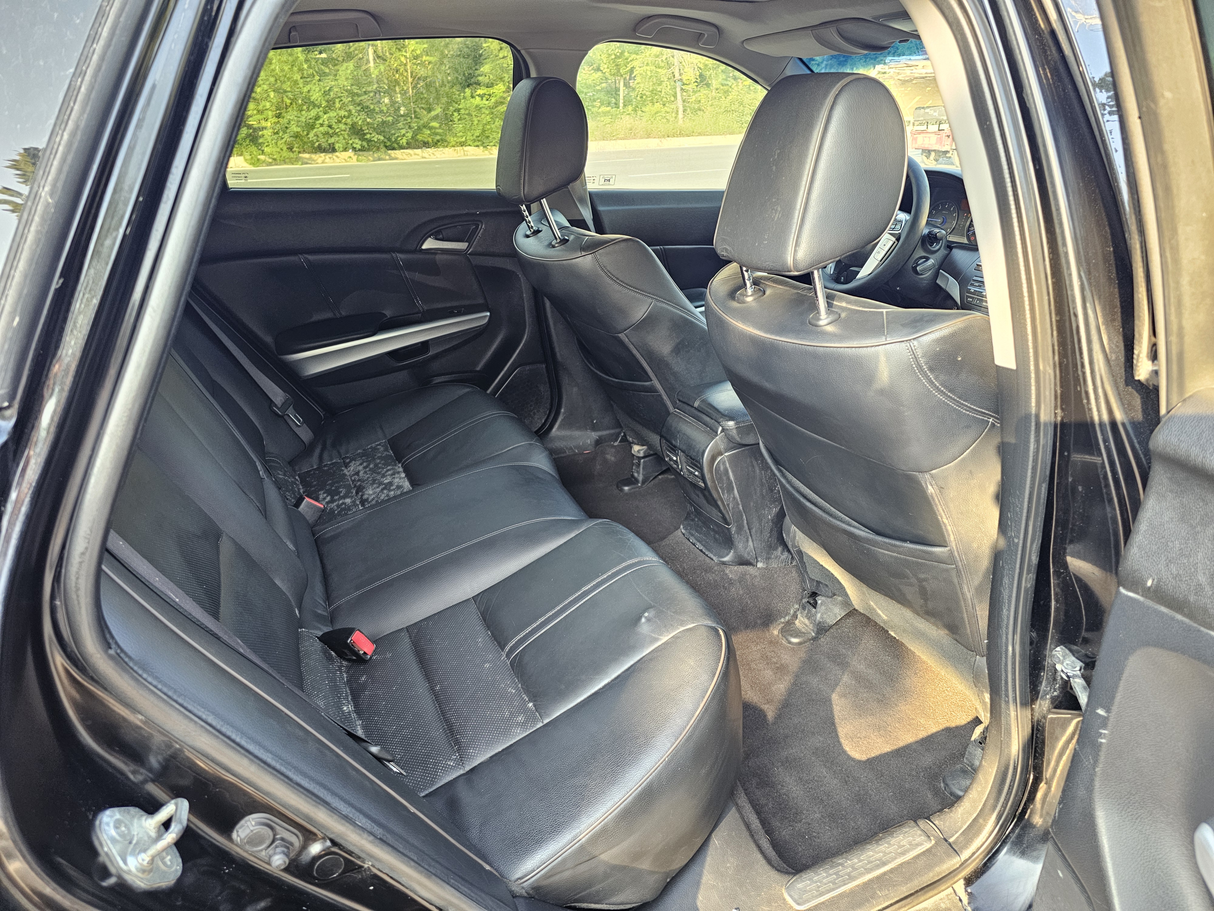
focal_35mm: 23
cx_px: 607
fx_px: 807
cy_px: 456
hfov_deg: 73.9
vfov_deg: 58.9
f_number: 1.7
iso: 400
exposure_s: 1/170
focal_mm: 6.3
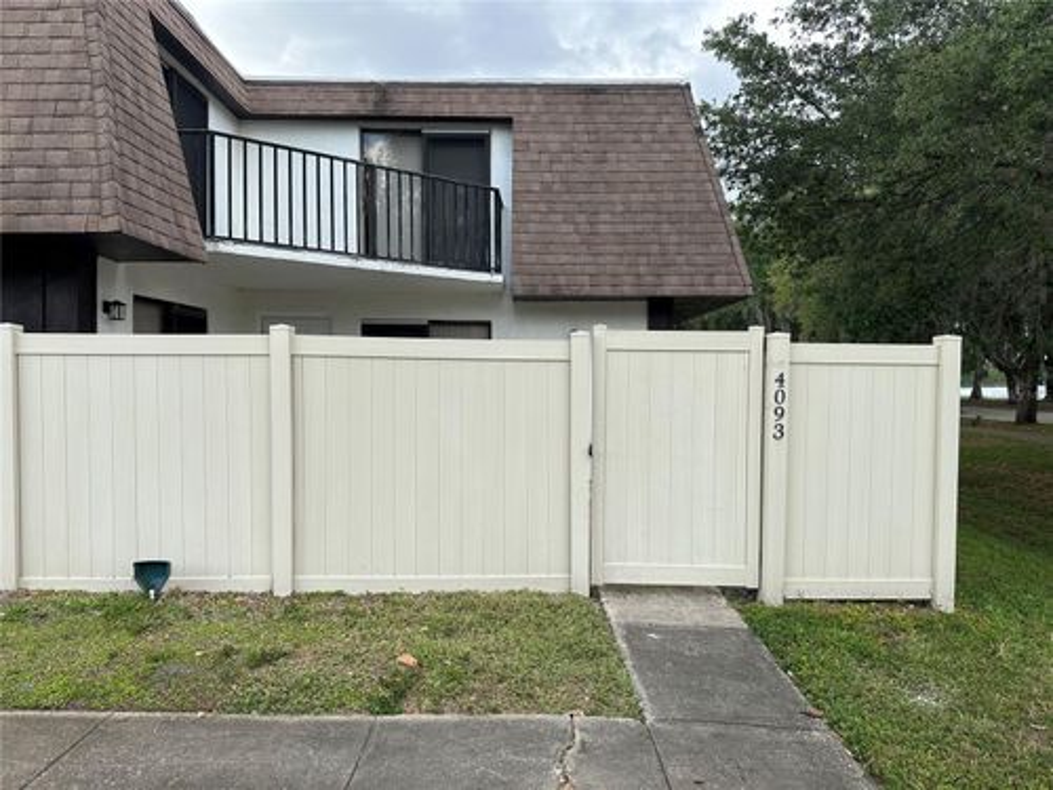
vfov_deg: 56.8
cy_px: 395
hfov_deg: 71.6
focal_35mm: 24
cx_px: 526
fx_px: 730
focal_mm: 6.86
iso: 80
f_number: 1.78
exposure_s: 1/1183
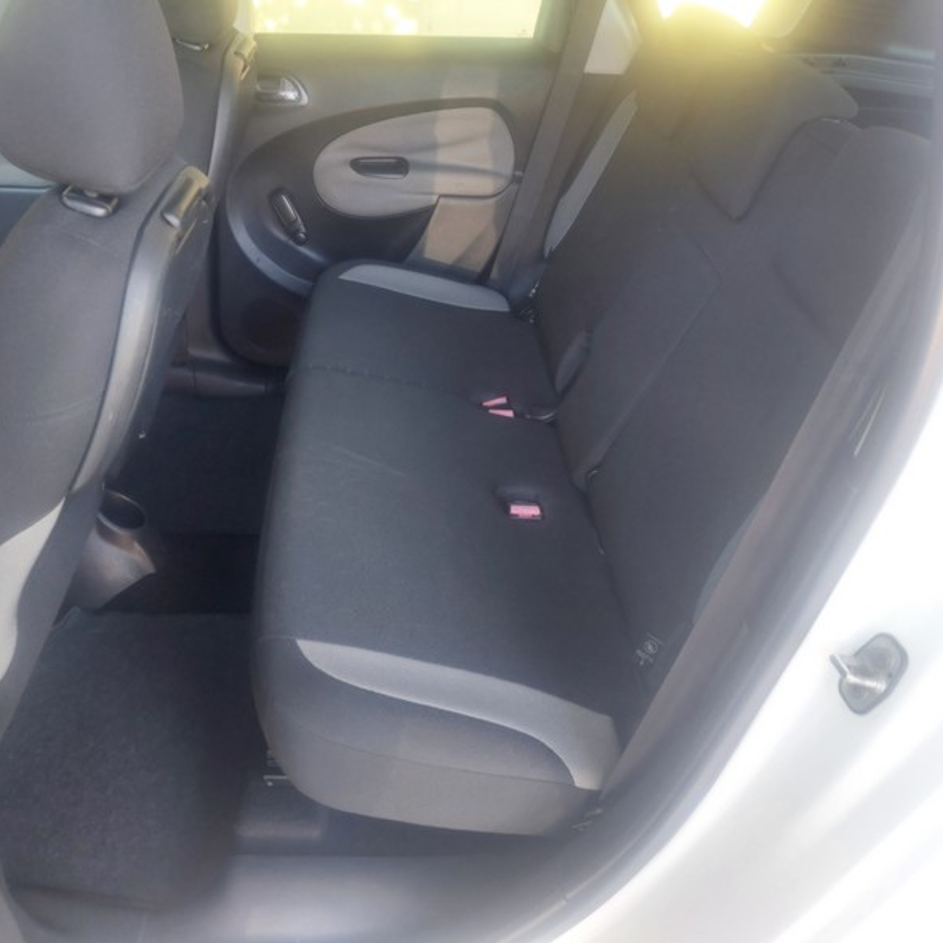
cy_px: 471
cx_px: 376
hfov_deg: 53.6
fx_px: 925
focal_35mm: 30
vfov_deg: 54.0
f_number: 1.8
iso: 400
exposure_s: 1/60
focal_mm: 5.23
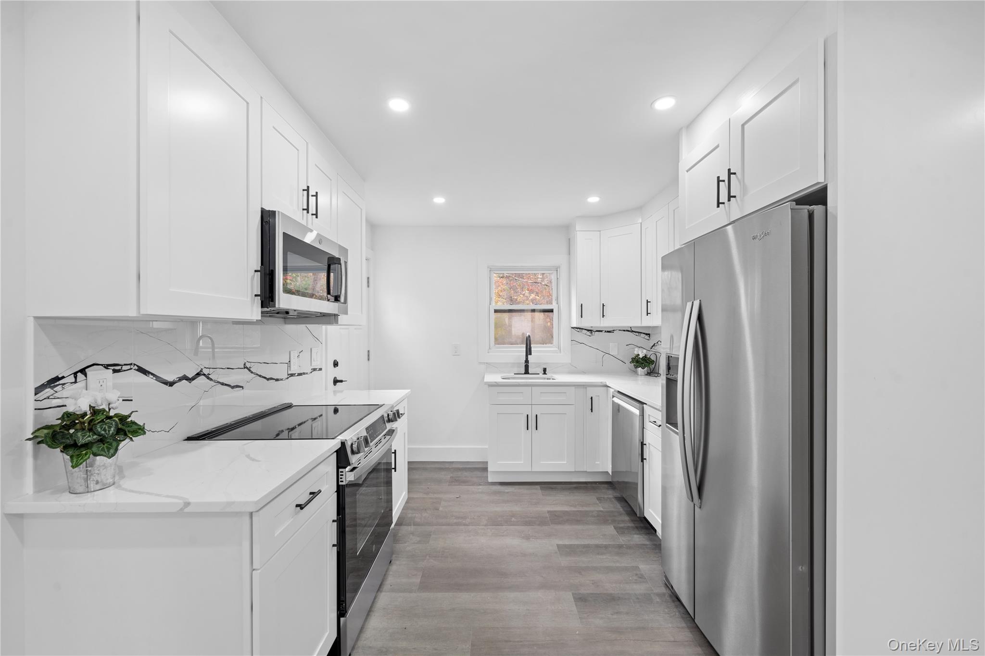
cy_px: 328
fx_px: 383
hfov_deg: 104.3
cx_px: 492
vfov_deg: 81.2
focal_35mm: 14
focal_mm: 14
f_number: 8
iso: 250
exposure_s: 1/2.5
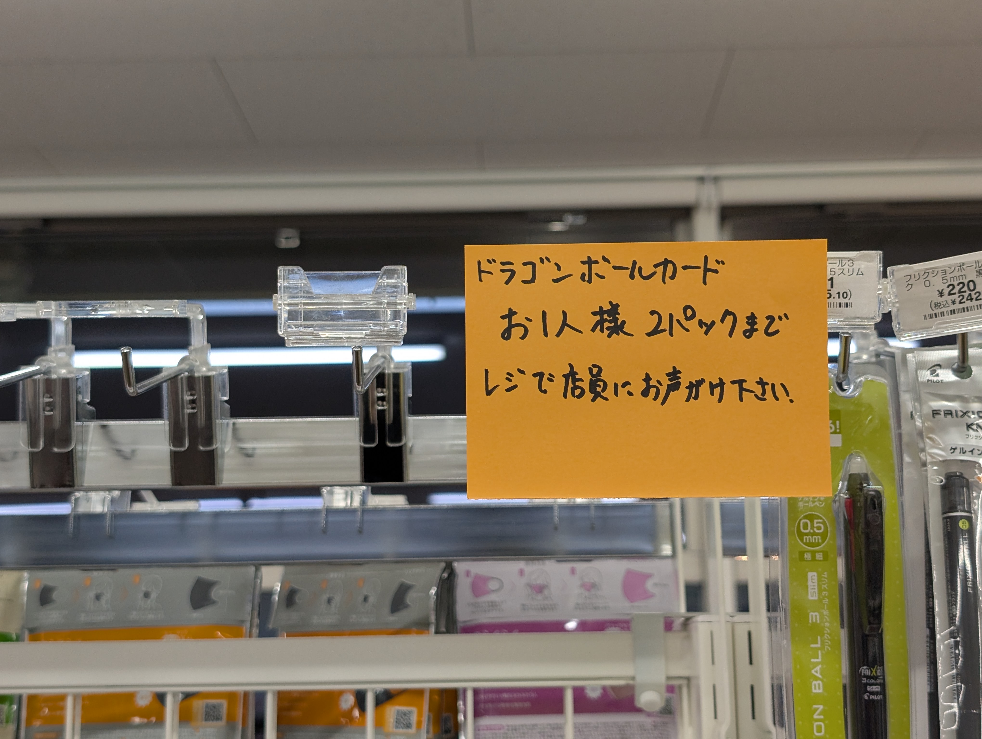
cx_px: 491
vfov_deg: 29.7
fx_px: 1392
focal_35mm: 49
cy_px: 370
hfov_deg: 38.9
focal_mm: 6.9
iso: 98
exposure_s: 1/130
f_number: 1.68
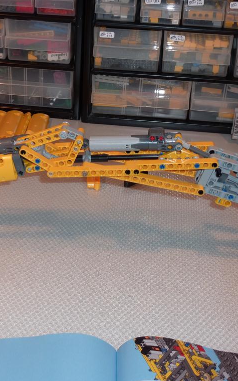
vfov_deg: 34.0
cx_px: 79
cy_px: 192
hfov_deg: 21.6
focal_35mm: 60
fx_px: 623
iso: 100
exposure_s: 1/30
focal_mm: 6.9
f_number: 3.7
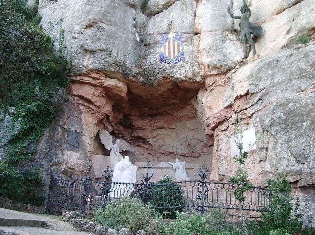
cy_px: 118
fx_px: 373
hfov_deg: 45.8
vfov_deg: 35.1
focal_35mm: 41
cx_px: 158
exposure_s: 1/60
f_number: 2.8
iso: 50
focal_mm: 6.8
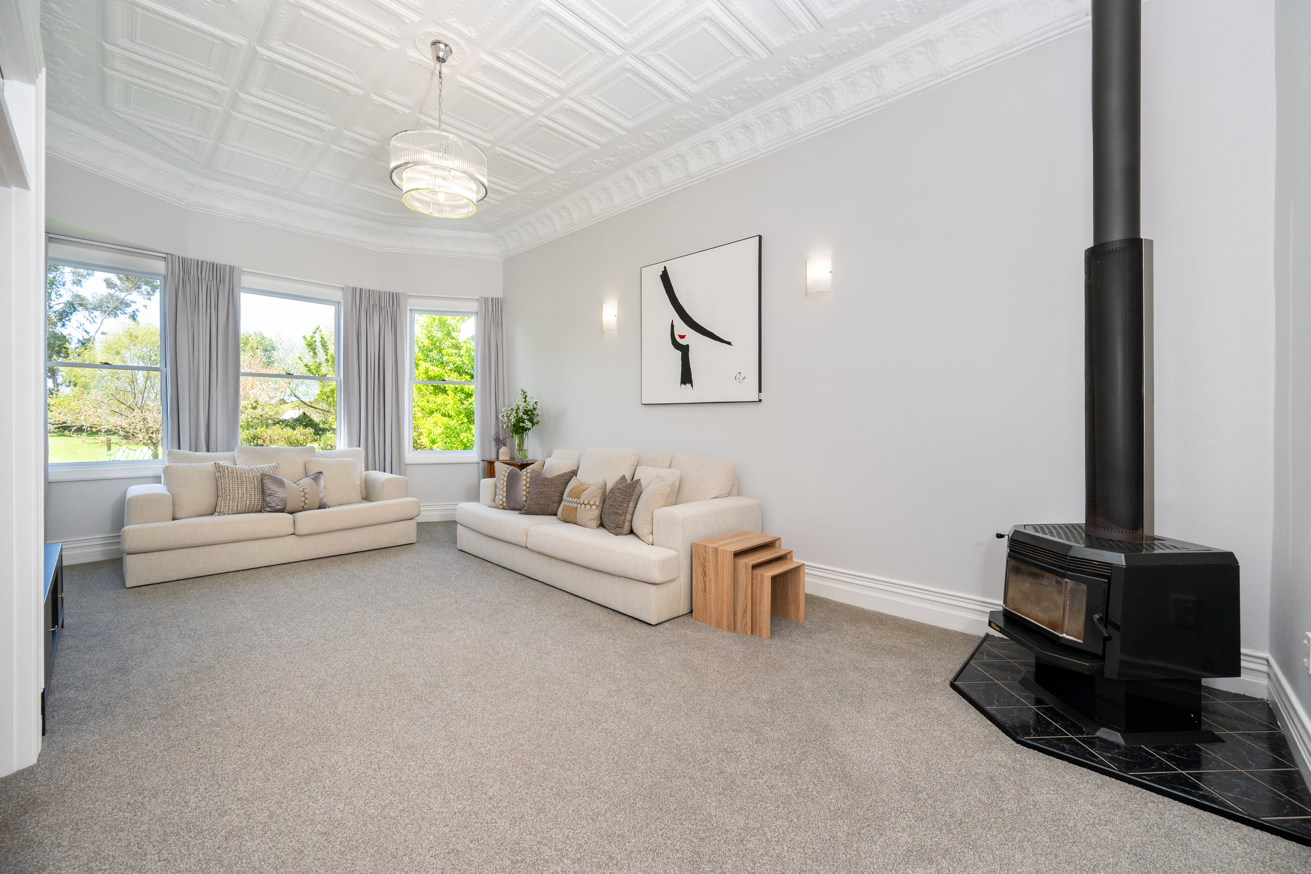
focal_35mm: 14
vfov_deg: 81.2
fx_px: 510
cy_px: 437
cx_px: 656
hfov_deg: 104.3
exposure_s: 1/200
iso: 640
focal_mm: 14
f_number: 8
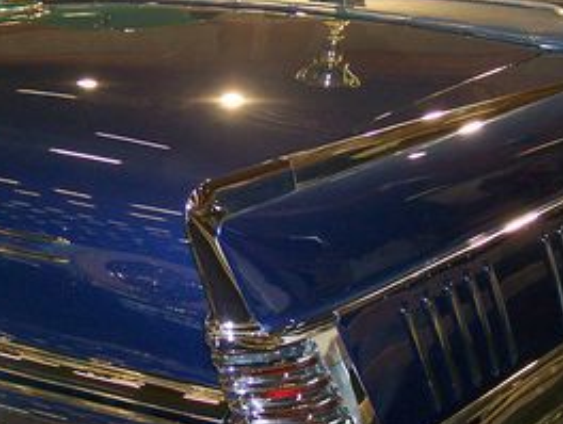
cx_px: 213
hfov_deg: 21.2
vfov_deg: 16.1
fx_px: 1499
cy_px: 197
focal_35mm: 92
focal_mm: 6.3
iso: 200
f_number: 2.8
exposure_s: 1/60
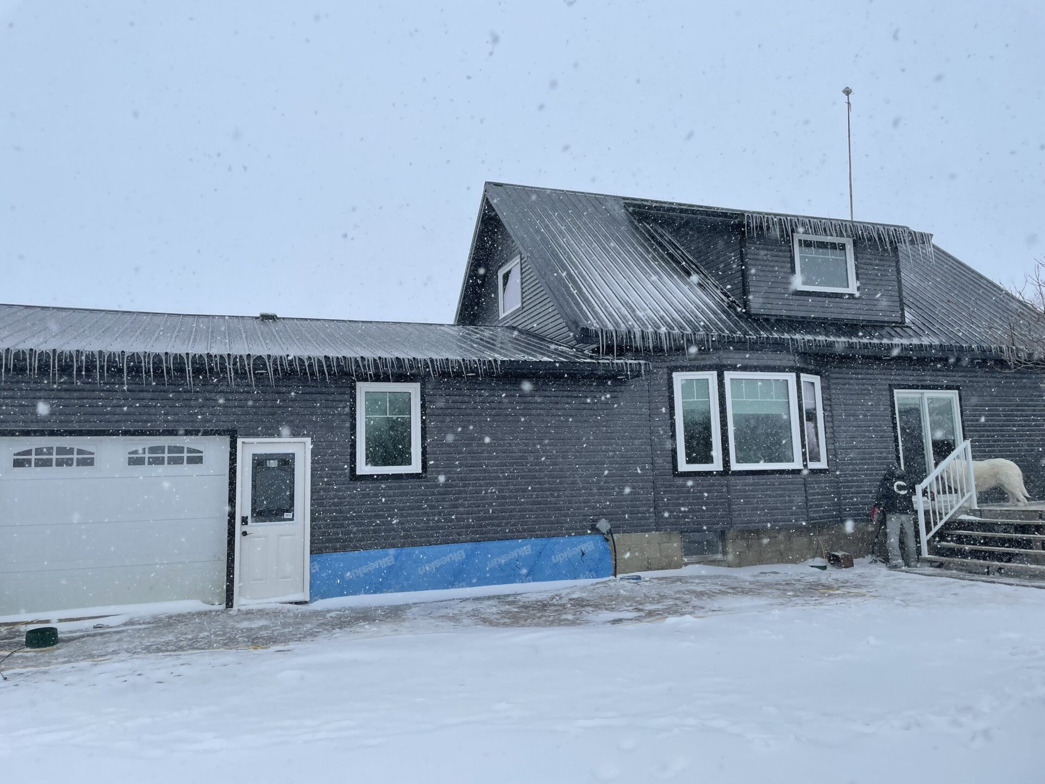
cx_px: 522
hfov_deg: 67.3
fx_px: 785
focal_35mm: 26
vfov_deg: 53.1
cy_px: 392
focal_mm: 4.2
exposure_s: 1/3300
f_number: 1.6
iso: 32
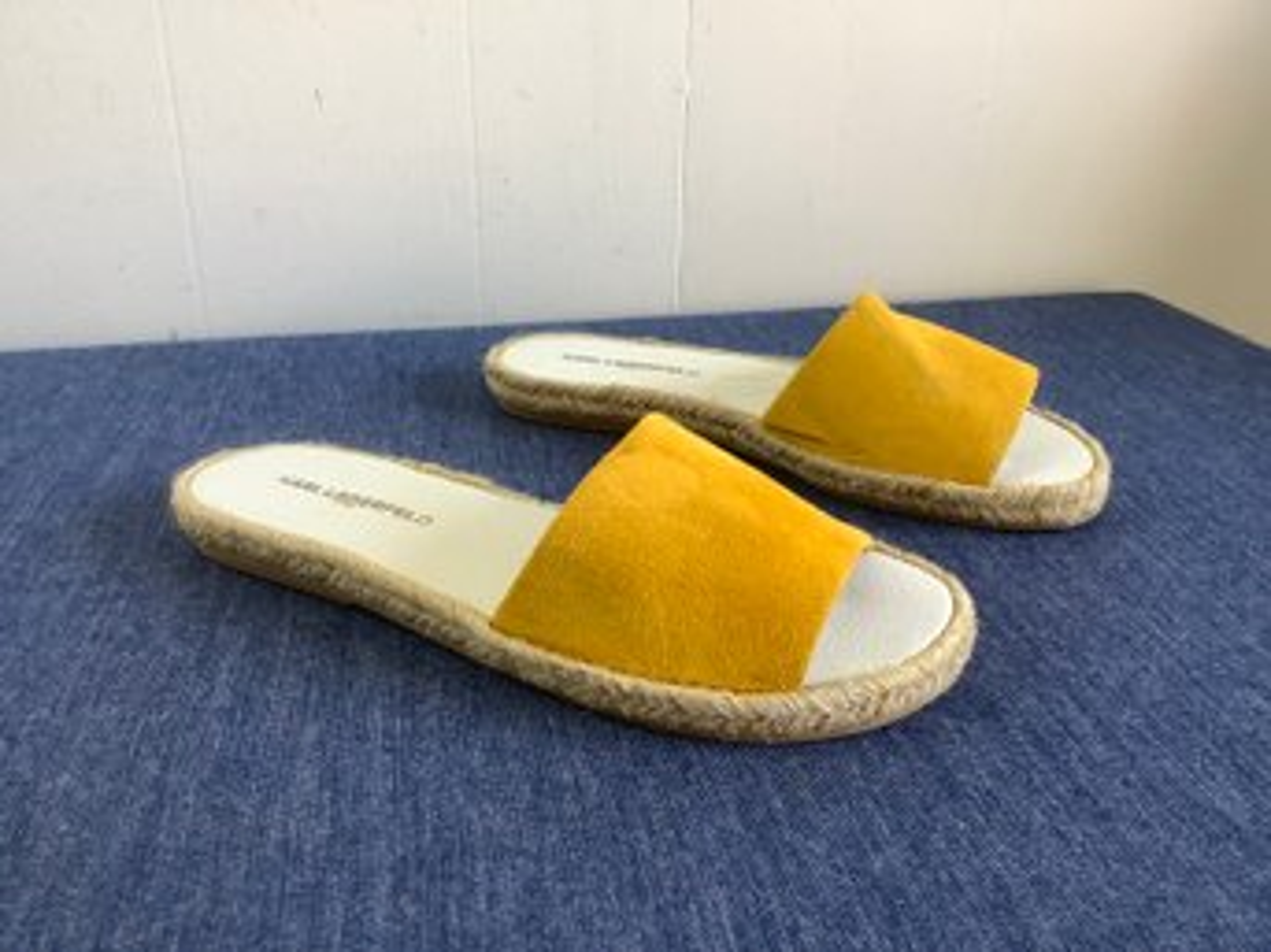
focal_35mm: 31
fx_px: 1138
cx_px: 636
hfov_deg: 58.4
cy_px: 476
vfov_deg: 45.4
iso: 64
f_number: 2.4
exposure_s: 1/50
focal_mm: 3.3
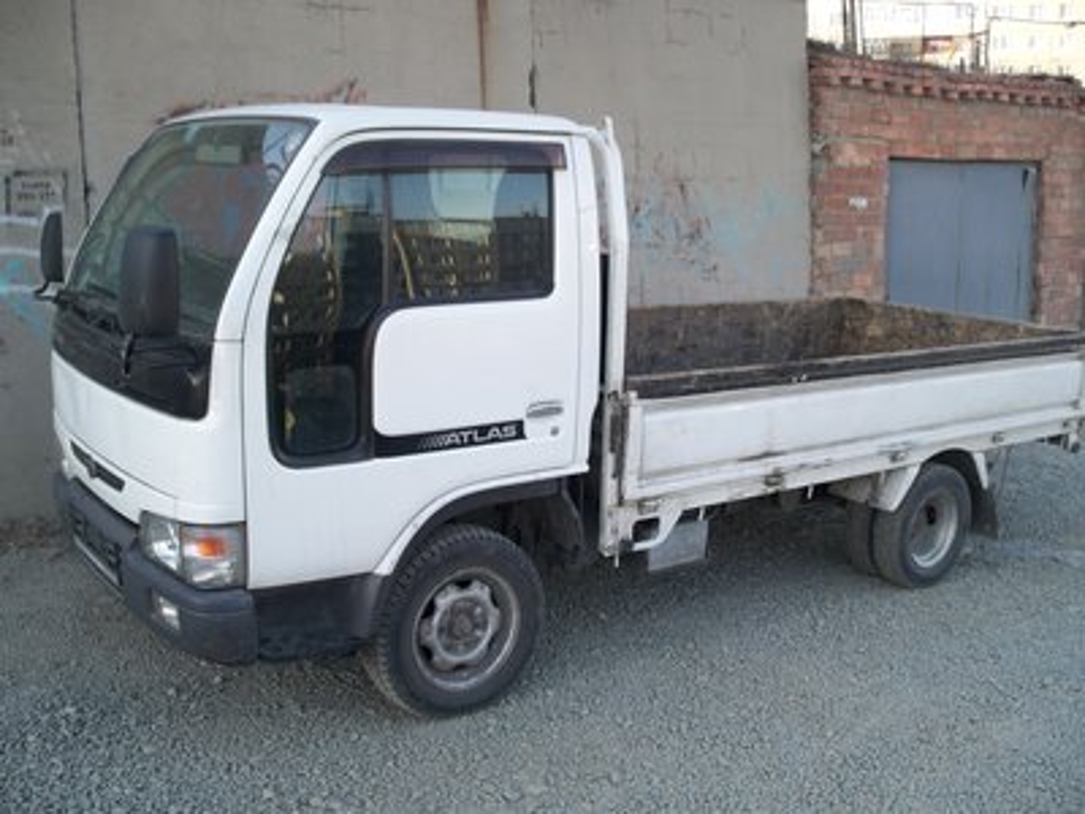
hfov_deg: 50.1
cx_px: 542
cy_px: 407
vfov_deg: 38.7
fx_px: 1160
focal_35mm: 37
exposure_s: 1/100
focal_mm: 7.9
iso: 64
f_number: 3.4
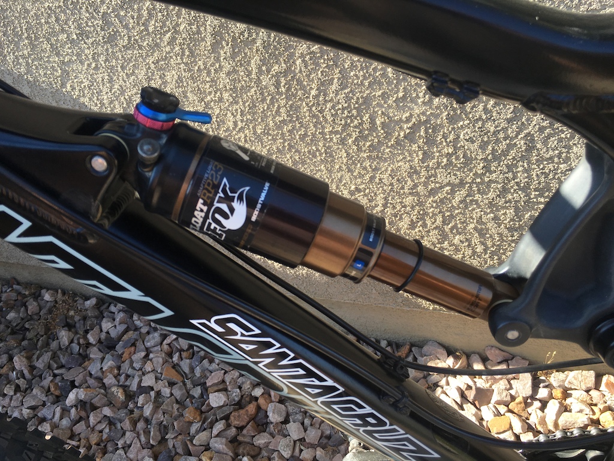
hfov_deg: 61.7
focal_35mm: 29
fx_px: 514
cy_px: 230
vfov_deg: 48.2
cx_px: 307
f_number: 2.2
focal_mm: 4.15
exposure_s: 1/336
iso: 25
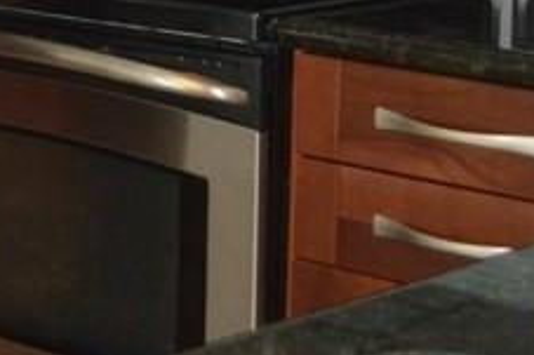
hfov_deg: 13.1
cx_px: -552
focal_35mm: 135
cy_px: -331
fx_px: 2001
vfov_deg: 9.5
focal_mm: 20
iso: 900
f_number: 3.8
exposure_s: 1/60
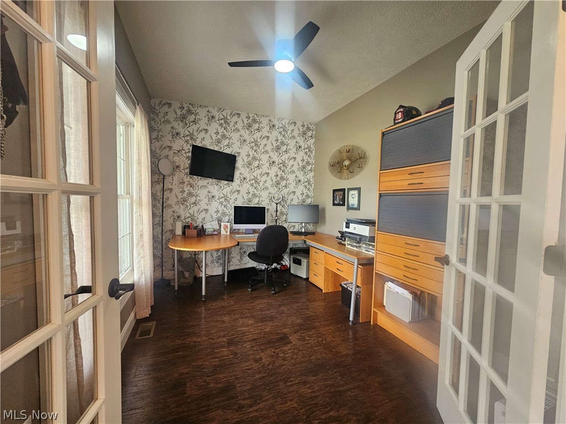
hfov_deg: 106.2
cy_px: 212
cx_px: 283
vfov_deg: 89.9
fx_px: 213
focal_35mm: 13
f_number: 2.2
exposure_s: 1/46.6
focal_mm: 2.2
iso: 320
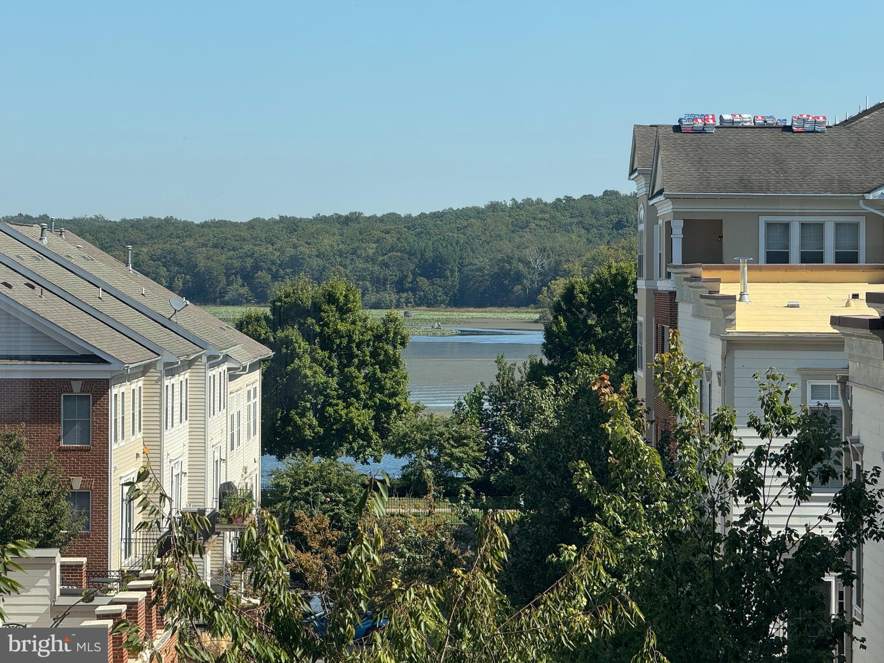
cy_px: 332
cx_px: 442
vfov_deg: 12.3
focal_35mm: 120
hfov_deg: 16.4
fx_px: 3064
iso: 50
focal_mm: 15.66
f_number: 2.8
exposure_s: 1/951
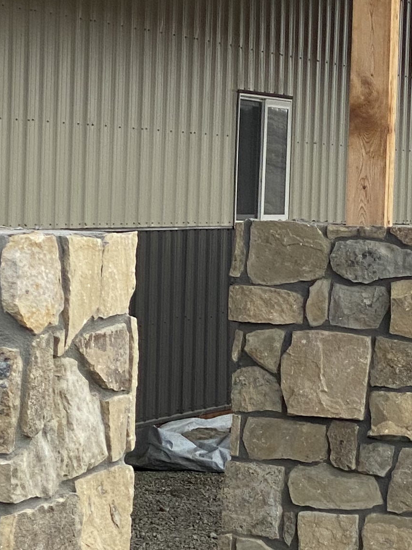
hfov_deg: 8.1
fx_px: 2905
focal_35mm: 183
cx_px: 301
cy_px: 390
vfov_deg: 10.8
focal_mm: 6
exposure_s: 1/592
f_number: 2
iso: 20
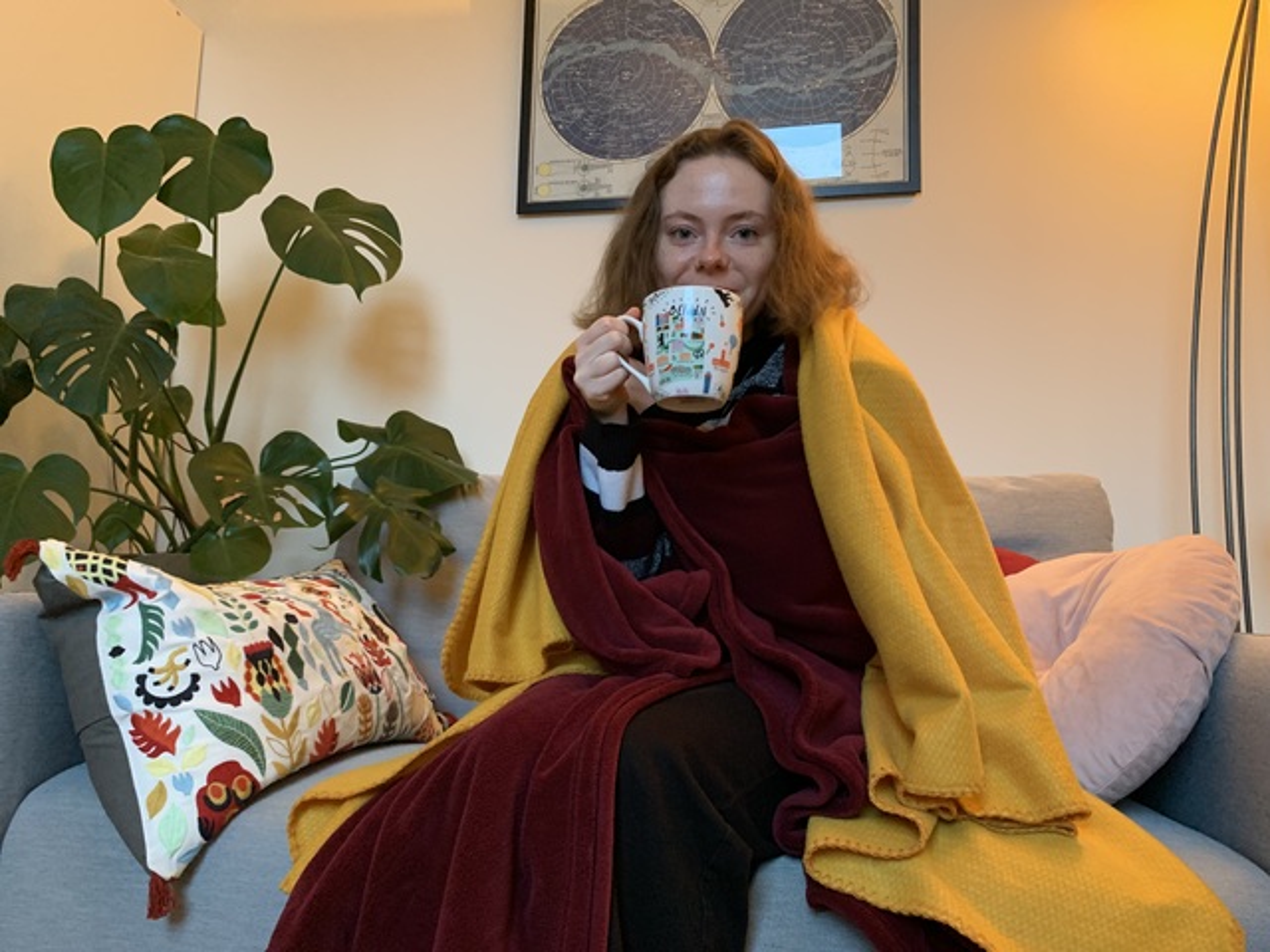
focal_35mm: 26
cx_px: 635
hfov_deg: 67.3
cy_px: 476
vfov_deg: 53.1
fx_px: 954
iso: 400
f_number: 1.8
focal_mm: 4.25
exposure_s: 1/33
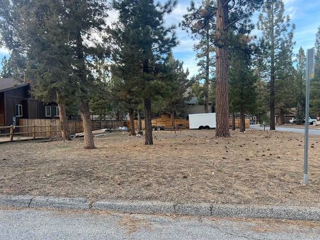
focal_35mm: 26
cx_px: 160
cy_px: 120
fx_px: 240
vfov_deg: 53.1
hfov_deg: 67.3
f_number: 1.5
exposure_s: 1/121
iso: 80
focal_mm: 5.7
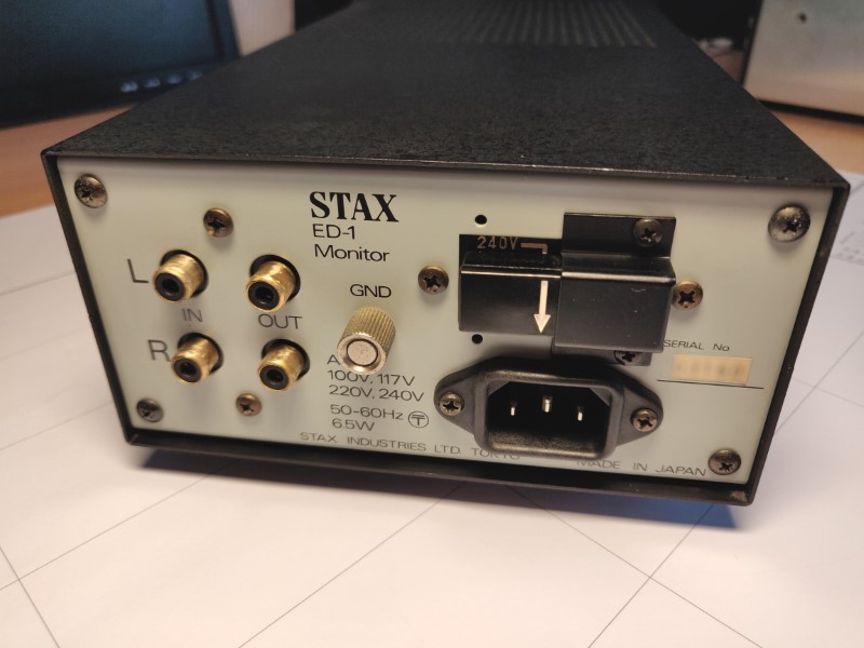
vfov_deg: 54.9
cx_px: 432
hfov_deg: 69.4
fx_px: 624
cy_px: 324
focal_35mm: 25
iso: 125
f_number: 1.7
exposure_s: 1/100
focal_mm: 4.25
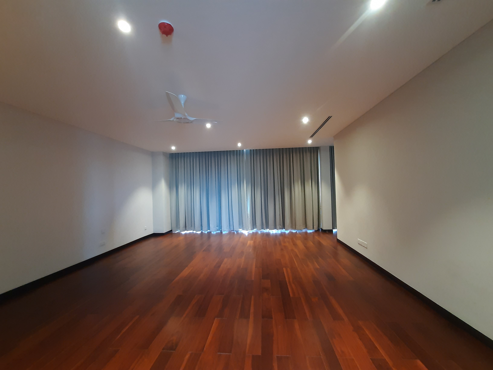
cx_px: 246
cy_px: 185
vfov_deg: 89.9
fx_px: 185
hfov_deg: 106.2
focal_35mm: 13
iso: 250
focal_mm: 1.42
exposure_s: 1/25
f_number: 2.2
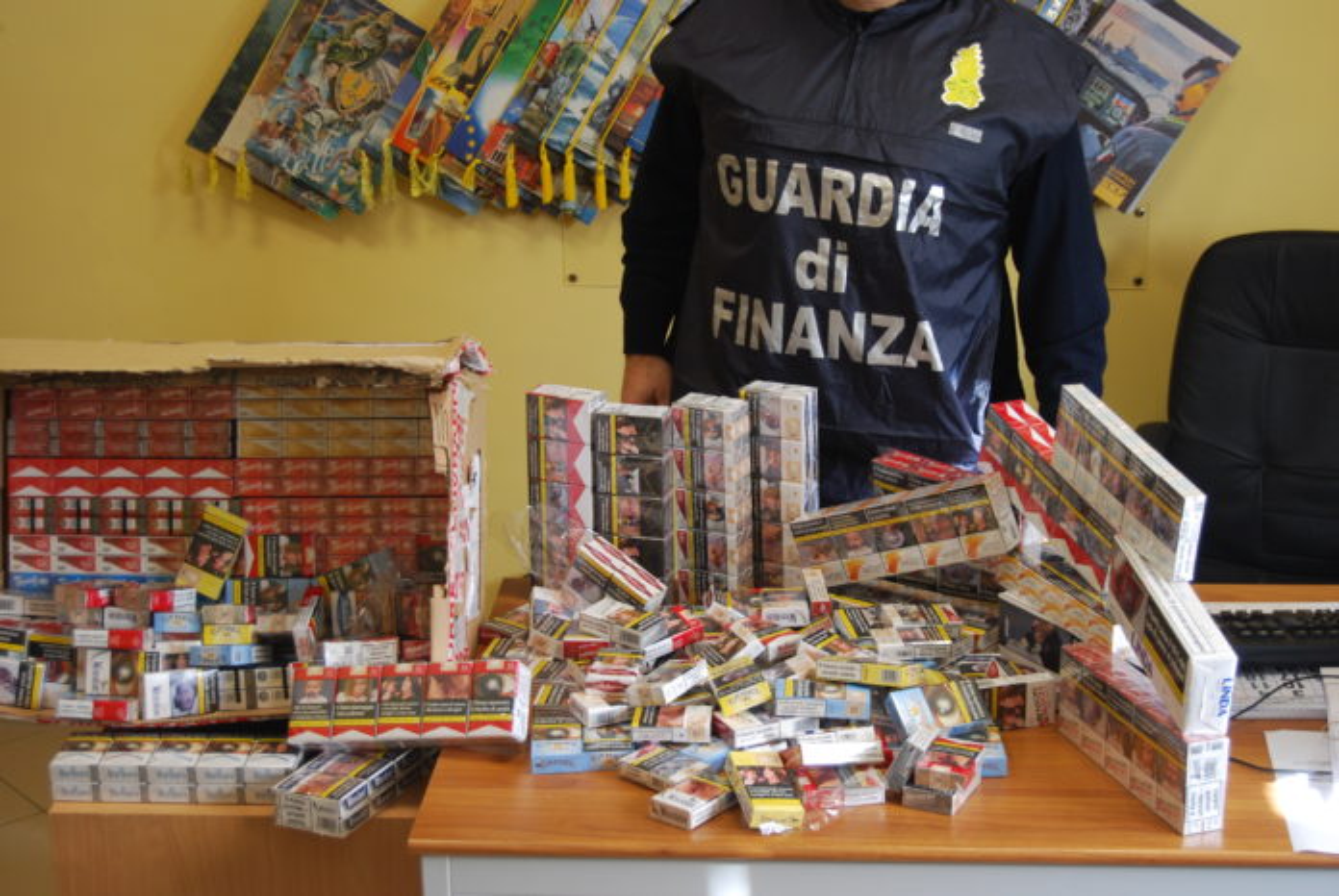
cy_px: 448
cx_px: 670
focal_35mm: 68
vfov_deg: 20.2
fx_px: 2514
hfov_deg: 29.8
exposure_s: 1/30
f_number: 5.3
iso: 280
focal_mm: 45
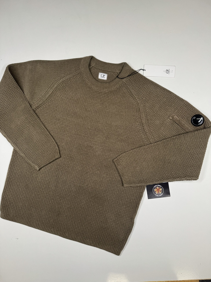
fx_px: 195
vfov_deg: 71.6
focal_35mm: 24
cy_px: 141
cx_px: 106
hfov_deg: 56.8
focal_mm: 6.76
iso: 50
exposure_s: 1/121
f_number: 1.78
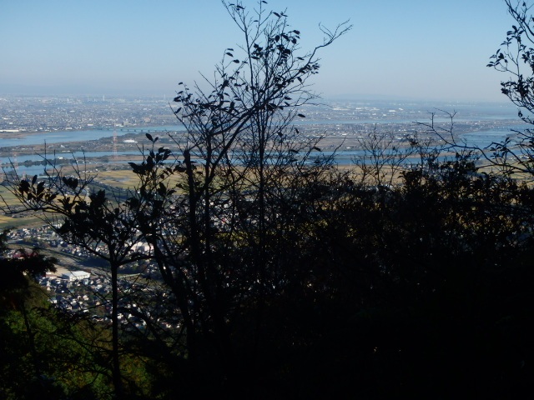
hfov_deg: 34.3
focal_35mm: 56
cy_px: 200
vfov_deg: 26.1
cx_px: 267
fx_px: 864
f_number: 5.1
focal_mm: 10
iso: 125
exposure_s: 1/800
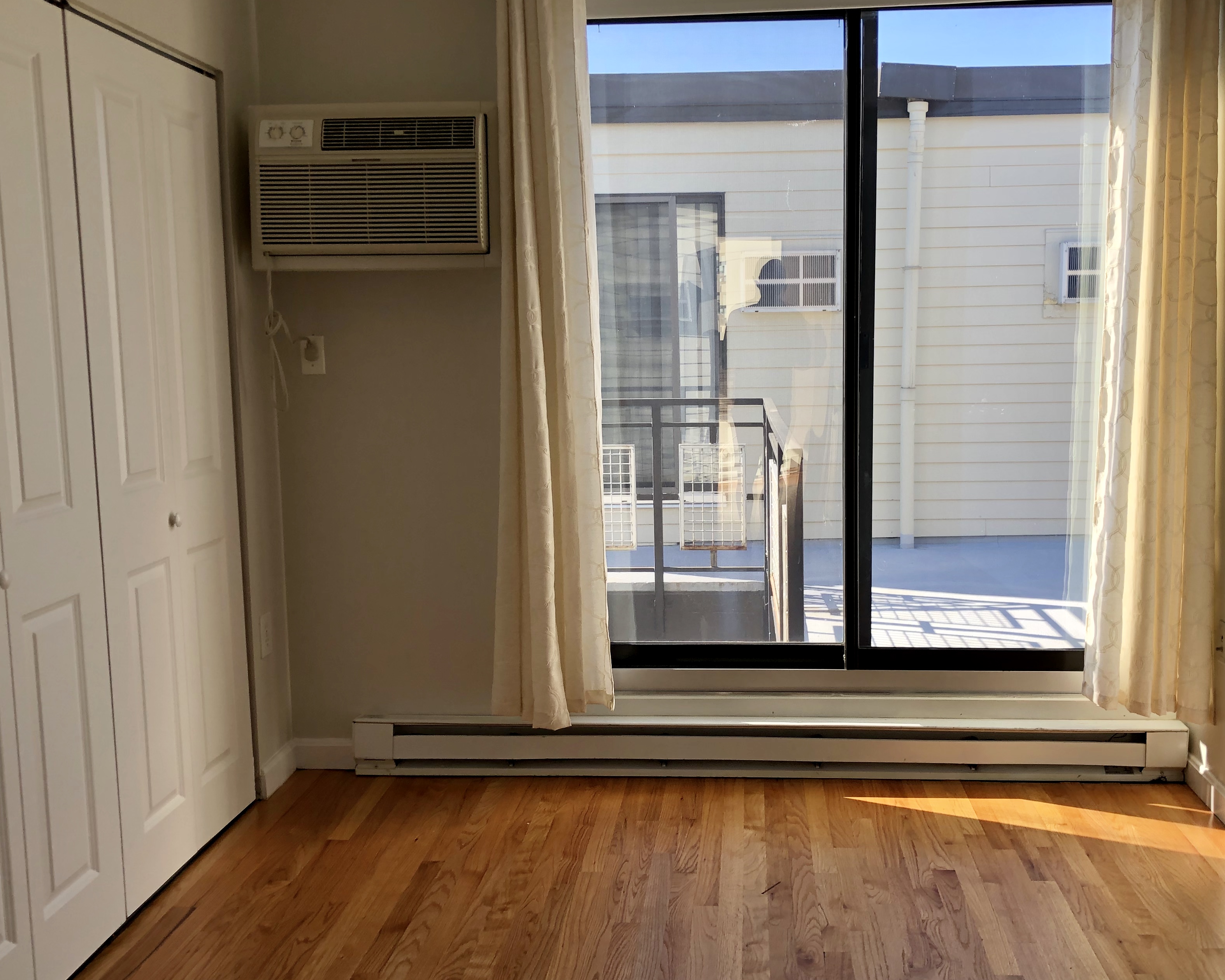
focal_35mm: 35
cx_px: 691
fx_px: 1269
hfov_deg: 51.4
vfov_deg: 42.2
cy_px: 472
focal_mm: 4
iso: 20
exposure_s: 1/225
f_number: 1.8
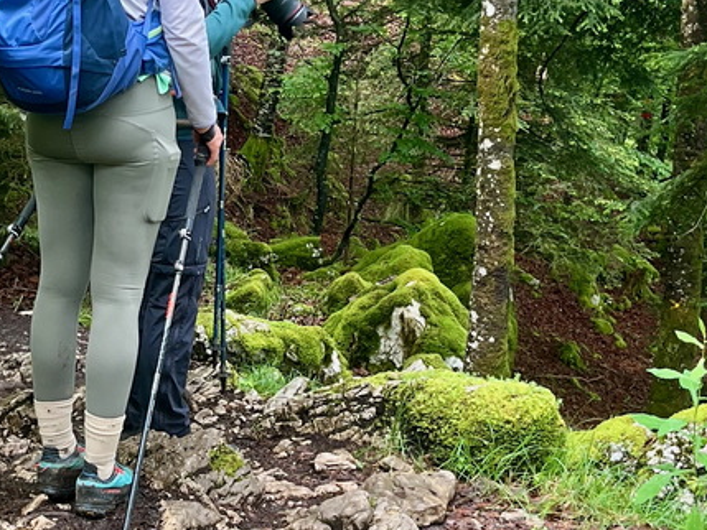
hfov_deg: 38.7
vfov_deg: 30.2
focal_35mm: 48
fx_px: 981
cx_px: 185
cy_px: 328
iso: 80
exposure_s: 1/121
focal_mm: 5.1
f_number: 1.6
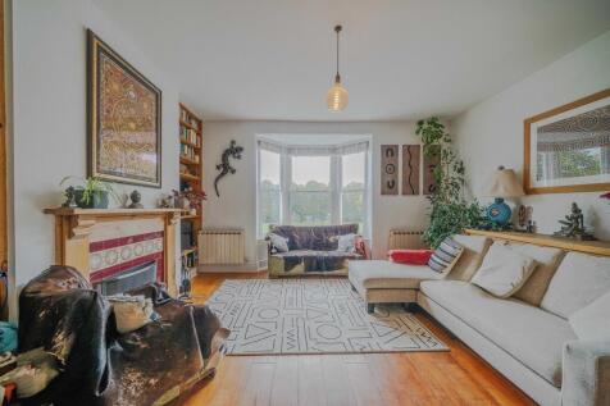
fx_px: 203
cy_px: 203
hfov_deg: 112.6
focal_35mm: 12
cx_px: 305
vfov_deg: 90.0
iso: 500
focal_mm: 12
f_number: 4.5
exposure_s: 1/60
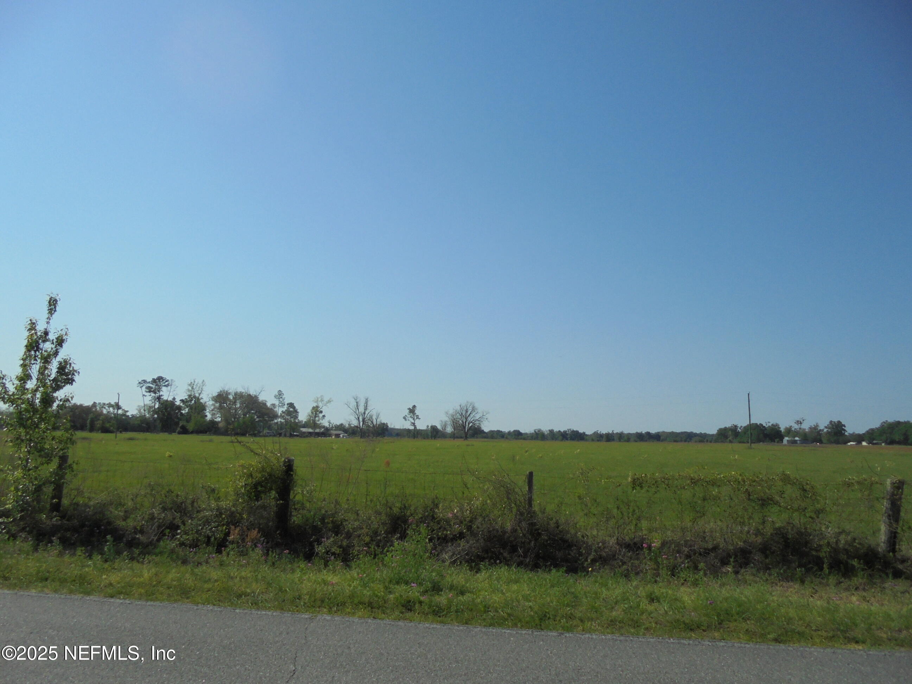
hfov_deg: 67.3
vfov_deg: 53.1
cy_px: 342
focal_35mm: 26
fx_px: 685
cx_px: 456
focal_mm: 4.6
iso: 100
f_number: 11.5
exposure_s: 1/200
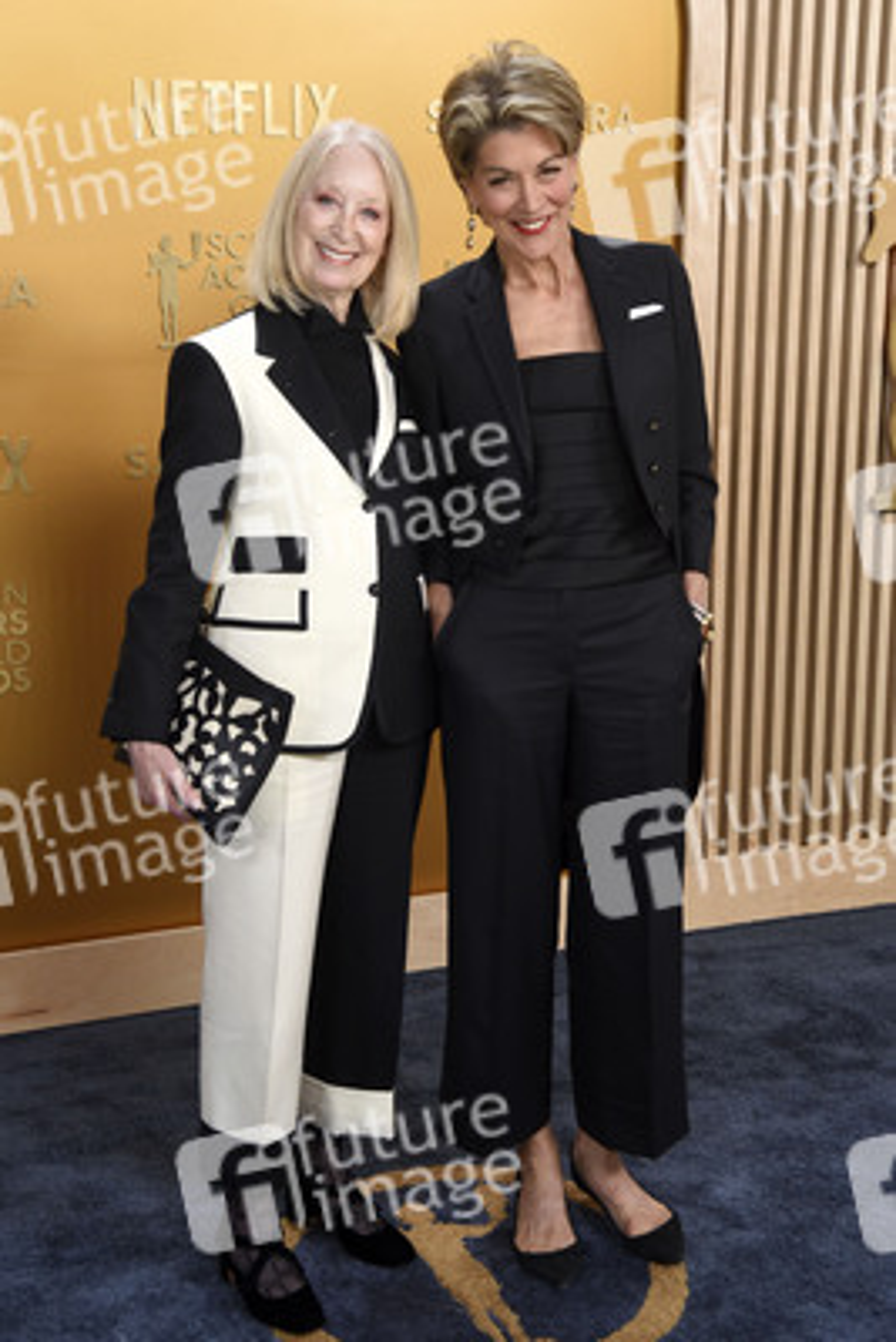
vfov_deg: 36.2
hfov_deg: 24.6
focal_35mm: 55
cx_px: 448
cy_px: 671
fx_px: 2051
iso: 2500
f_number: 5
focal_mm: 55
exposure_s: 1/250
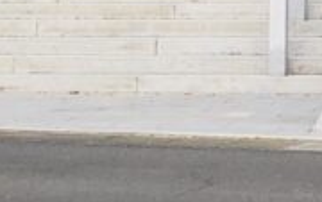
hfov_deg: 9.7
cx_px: 442
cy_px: -366
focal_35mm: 211
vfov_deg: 5.9
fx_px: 1854
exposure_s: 1/1715
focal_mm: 3.99
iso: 20
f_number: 1.8
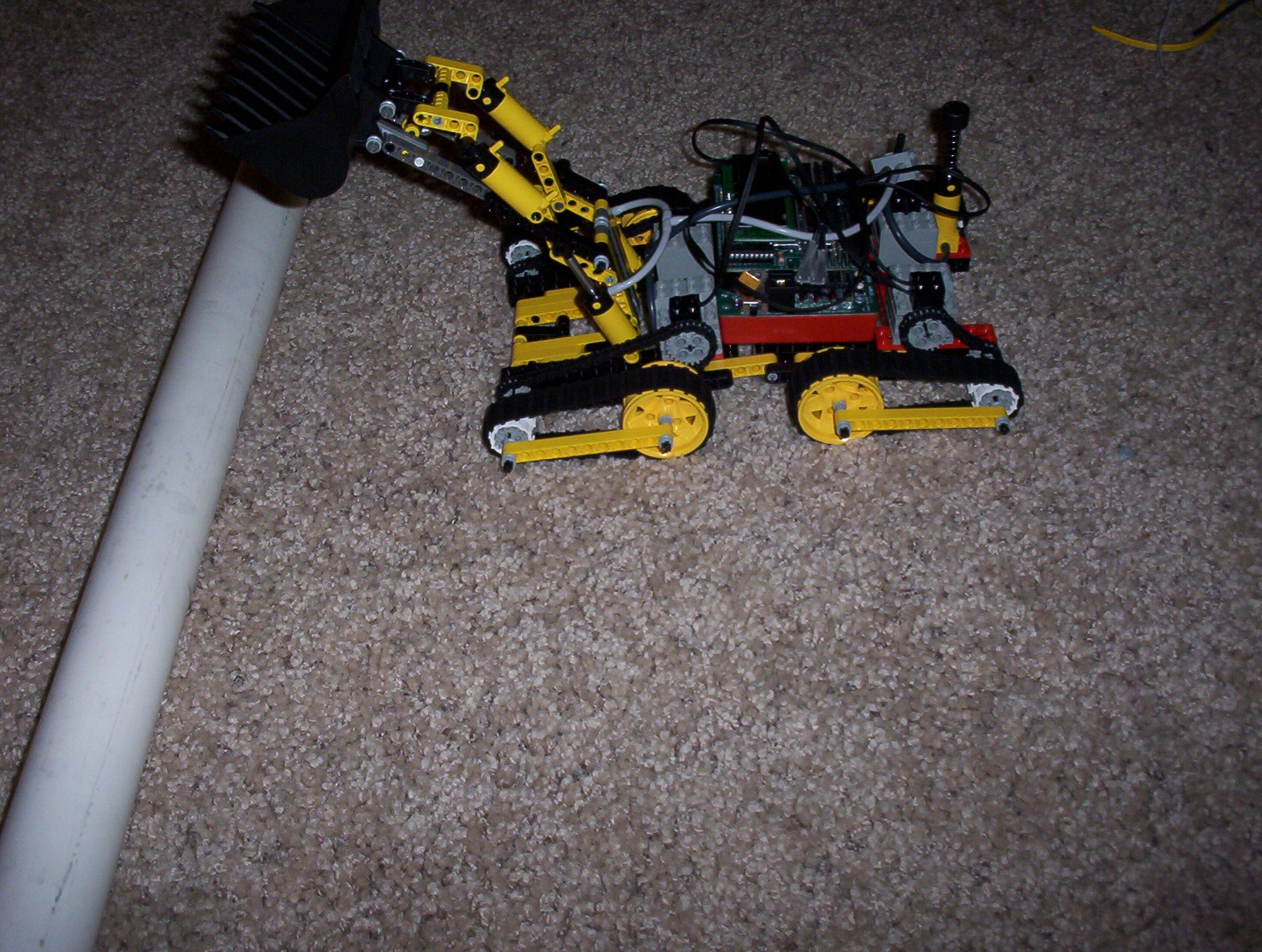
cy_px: 476
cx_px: 631
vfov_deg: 37.0
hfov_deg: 47.8
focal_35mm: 39
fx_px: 1425
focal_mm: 6
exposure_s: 1/30
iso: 140
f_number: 4.5
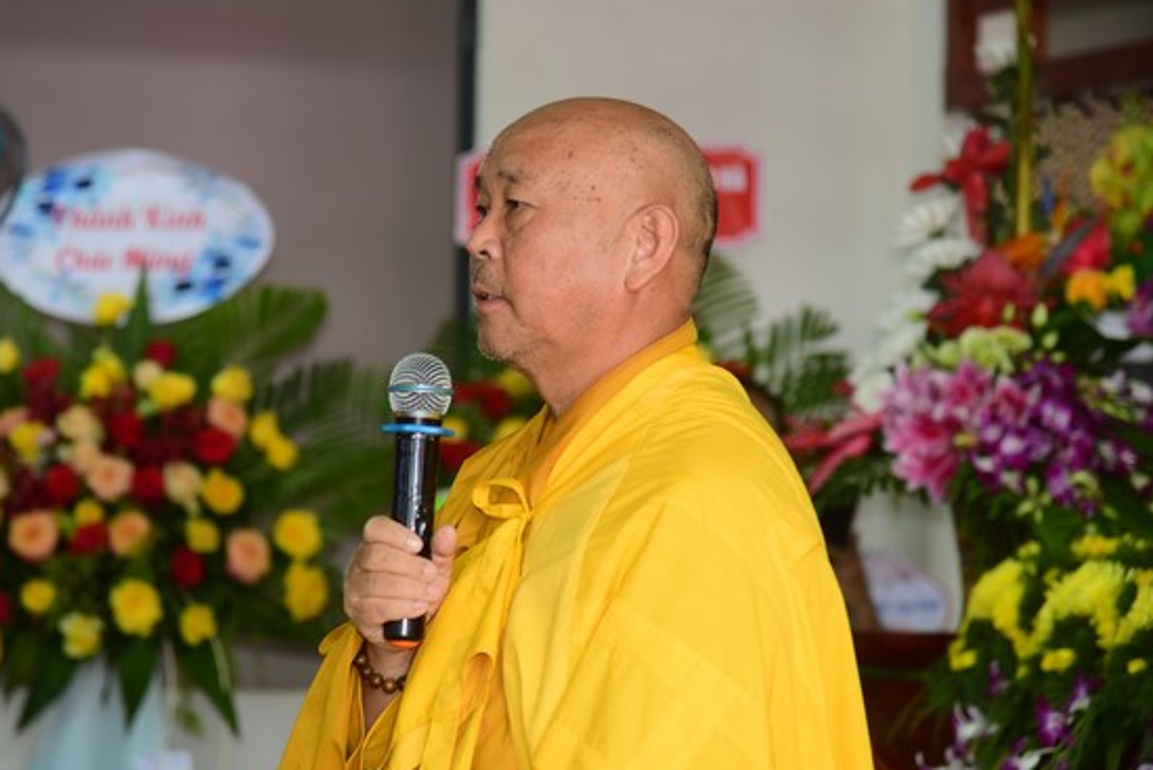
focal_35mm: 130
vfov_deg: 10.6
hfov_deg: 15.8
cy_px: 380
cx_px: 524
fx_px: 4164
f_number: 4
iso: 500
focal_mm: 110
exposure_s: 1/160
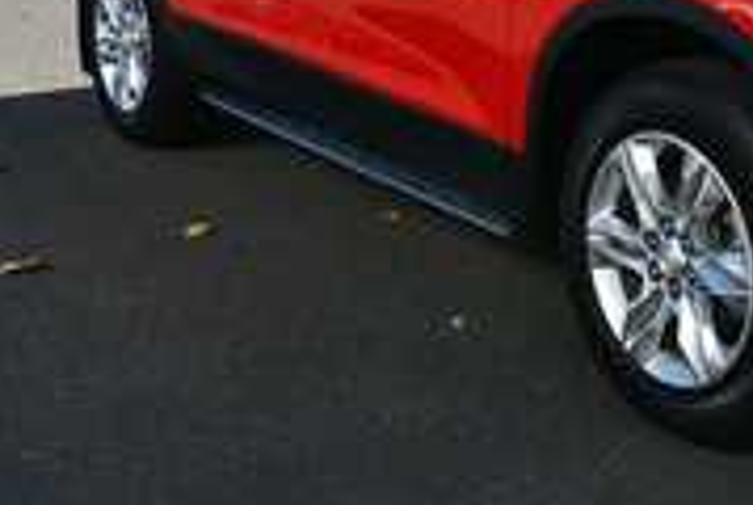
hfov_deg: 28.1
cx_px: 761
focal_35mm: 67
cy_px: 27
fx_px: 1404
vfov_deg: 19.9
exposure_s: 1/250
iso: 140
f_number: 8
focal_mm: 20
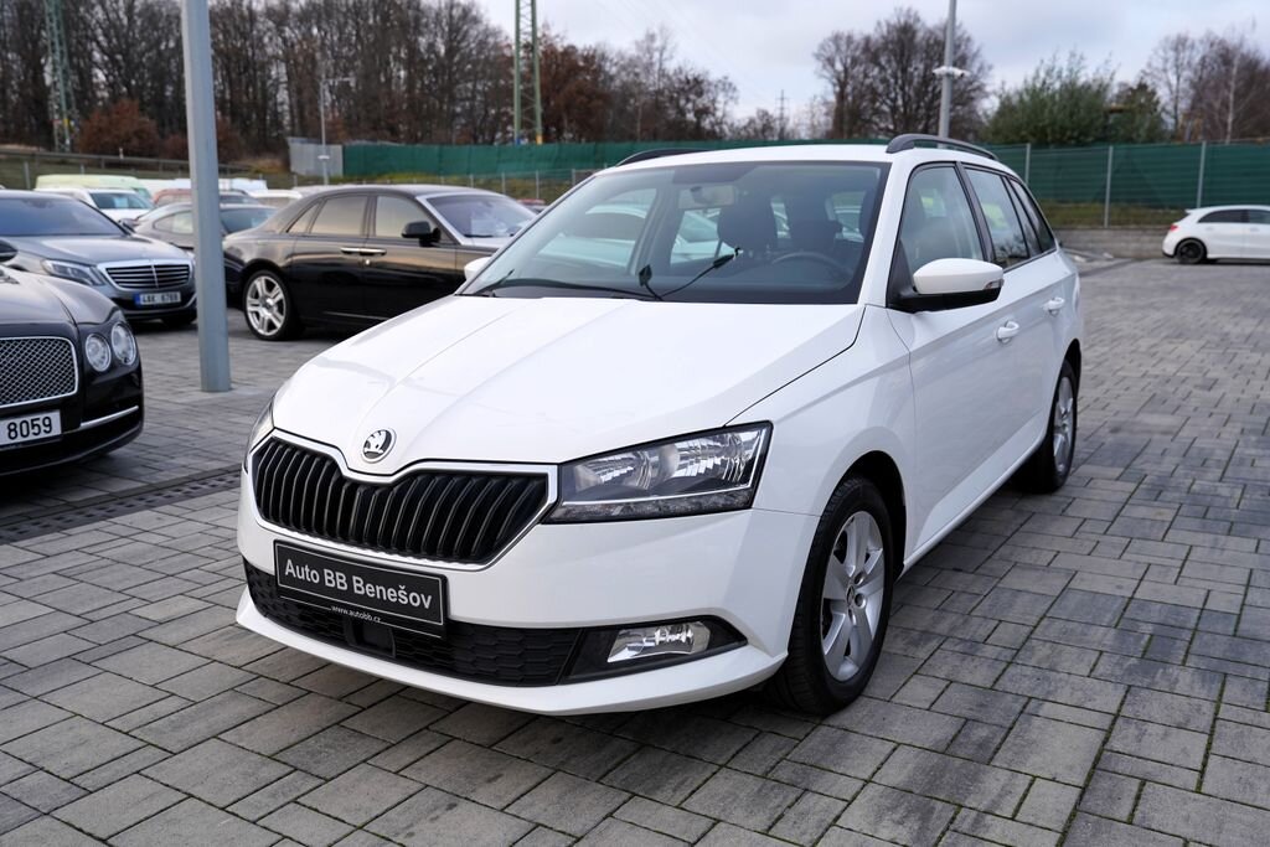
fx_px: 1058
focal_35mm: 30
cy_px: 424
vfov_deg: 43.6
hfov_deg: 61.9
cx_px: 635
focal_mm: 30
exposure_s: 1/160
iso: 200
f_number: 4
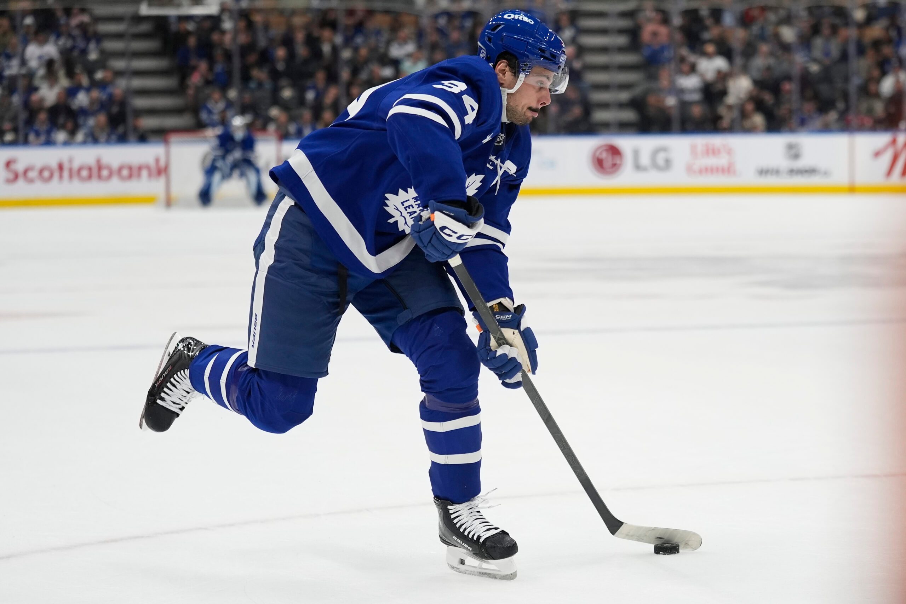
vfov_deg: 14.9
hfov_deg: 22.1
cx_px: 453
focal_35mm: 92
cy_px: 302
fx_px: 2315
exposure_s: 1/2000
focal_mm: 92
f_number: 2.8
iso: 2000
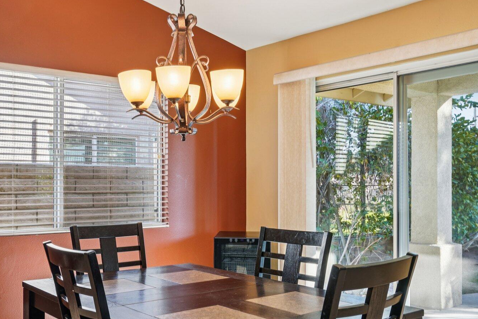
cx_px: 192
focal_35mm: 40
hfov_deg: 48.2
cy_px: 186
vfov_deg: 33.3
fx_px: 531
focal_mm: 26
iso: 400
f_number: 8
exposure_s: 1/15
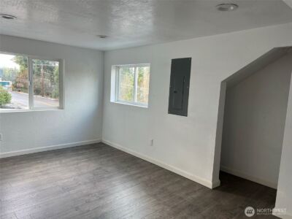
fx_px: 219
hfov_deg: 67.3
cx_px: 146
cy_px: 110
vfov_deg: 53.1
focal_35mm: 26
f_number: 1.5
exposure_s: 1/120
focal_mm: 5.7
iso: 50
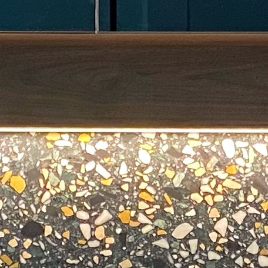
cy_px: 221
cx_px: 215
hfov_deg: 8.6
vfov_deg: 8.6
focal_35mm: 203
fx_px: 1778
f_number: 1.8
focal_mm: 4.25
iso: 320
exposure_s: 1/50
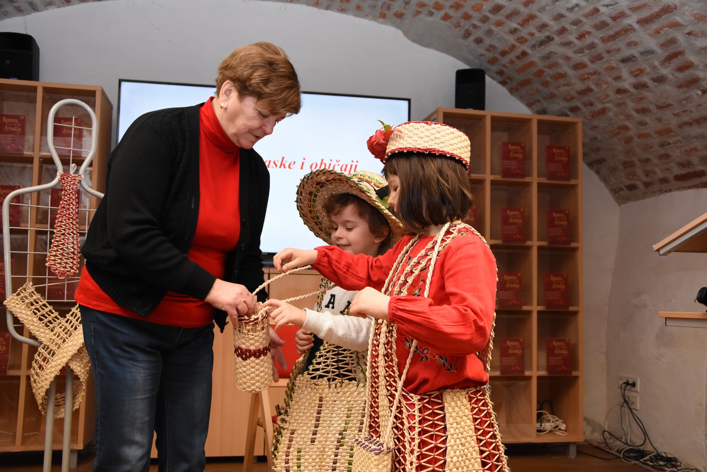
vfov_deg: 35.5
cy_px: 236
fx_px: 736
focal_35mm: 38
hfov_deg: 51.3
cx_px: 354
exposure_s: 1/250
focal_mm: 25
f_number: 4.5
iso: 1600
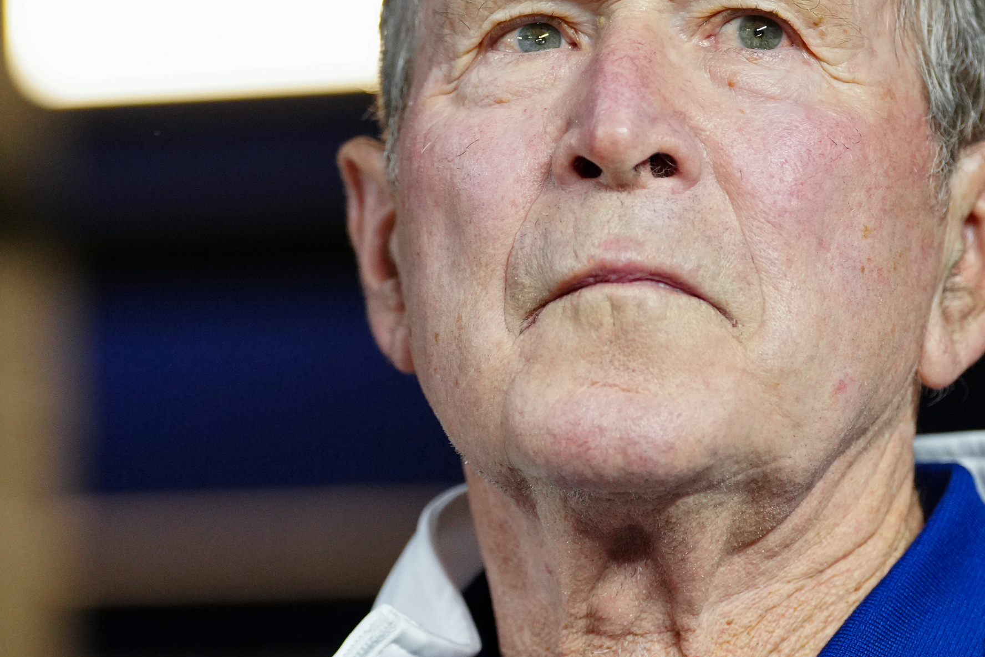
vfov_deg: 5.0
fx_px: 7578
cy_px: 357
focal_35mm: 277
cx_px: 497
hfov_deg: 7.4
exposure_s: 1/800
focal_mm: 123
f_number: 2.8
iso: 2500
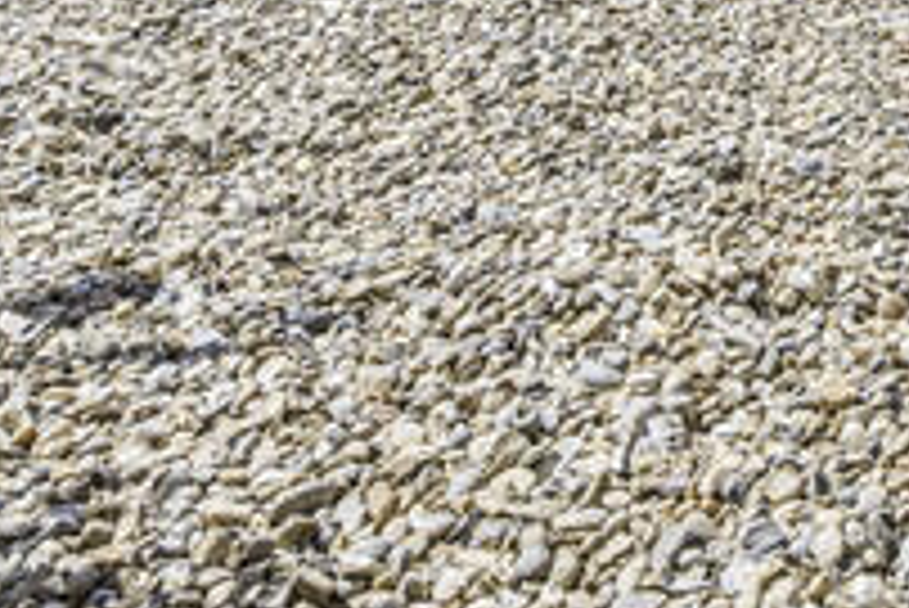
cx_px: 1418
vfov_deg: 16.3
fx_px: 1794
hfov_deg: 22.5
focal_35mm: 71
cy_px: -475
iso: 64
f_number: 9
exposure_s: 1/60
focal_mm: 14
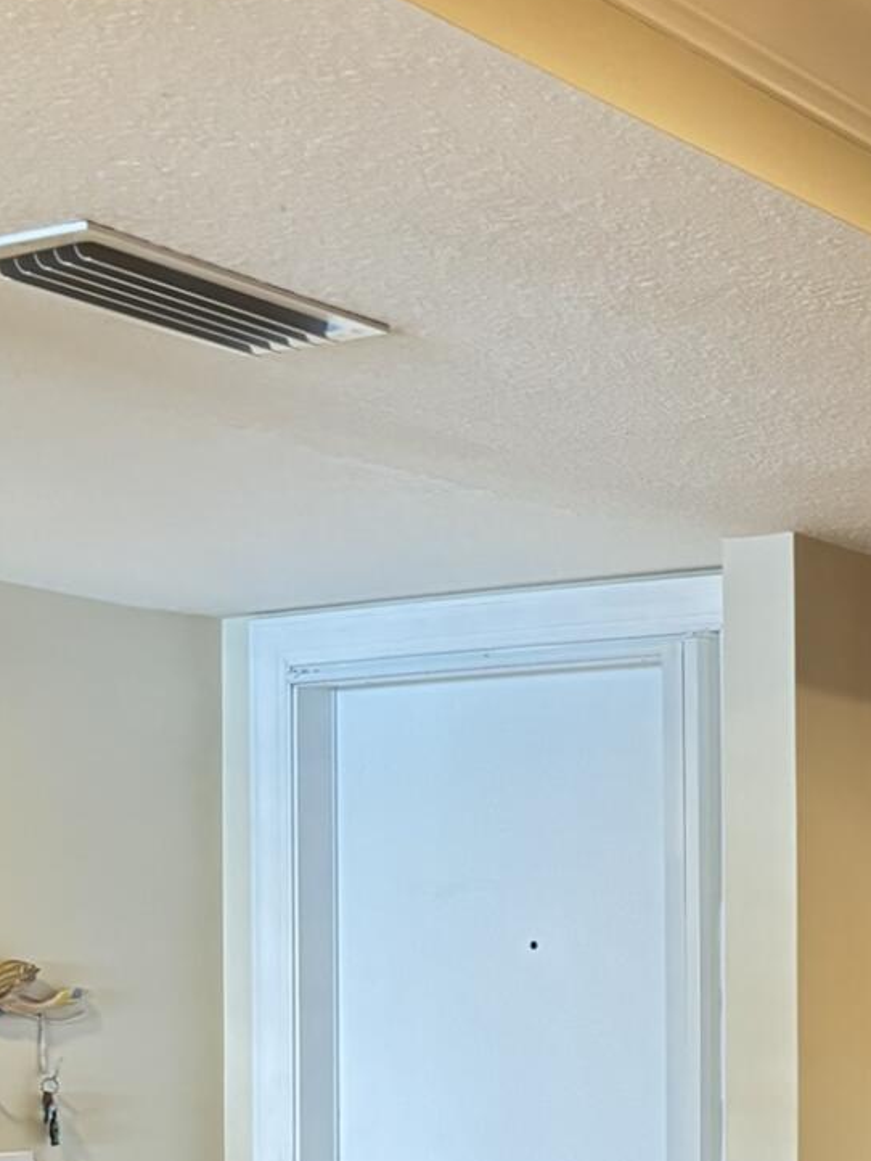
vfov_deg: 25.9
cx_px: 1165
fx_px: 2414
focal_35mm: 72
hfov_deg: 18.8
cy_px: 1095
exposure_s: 1/60
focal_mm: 5.96
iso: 250
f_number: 1.6
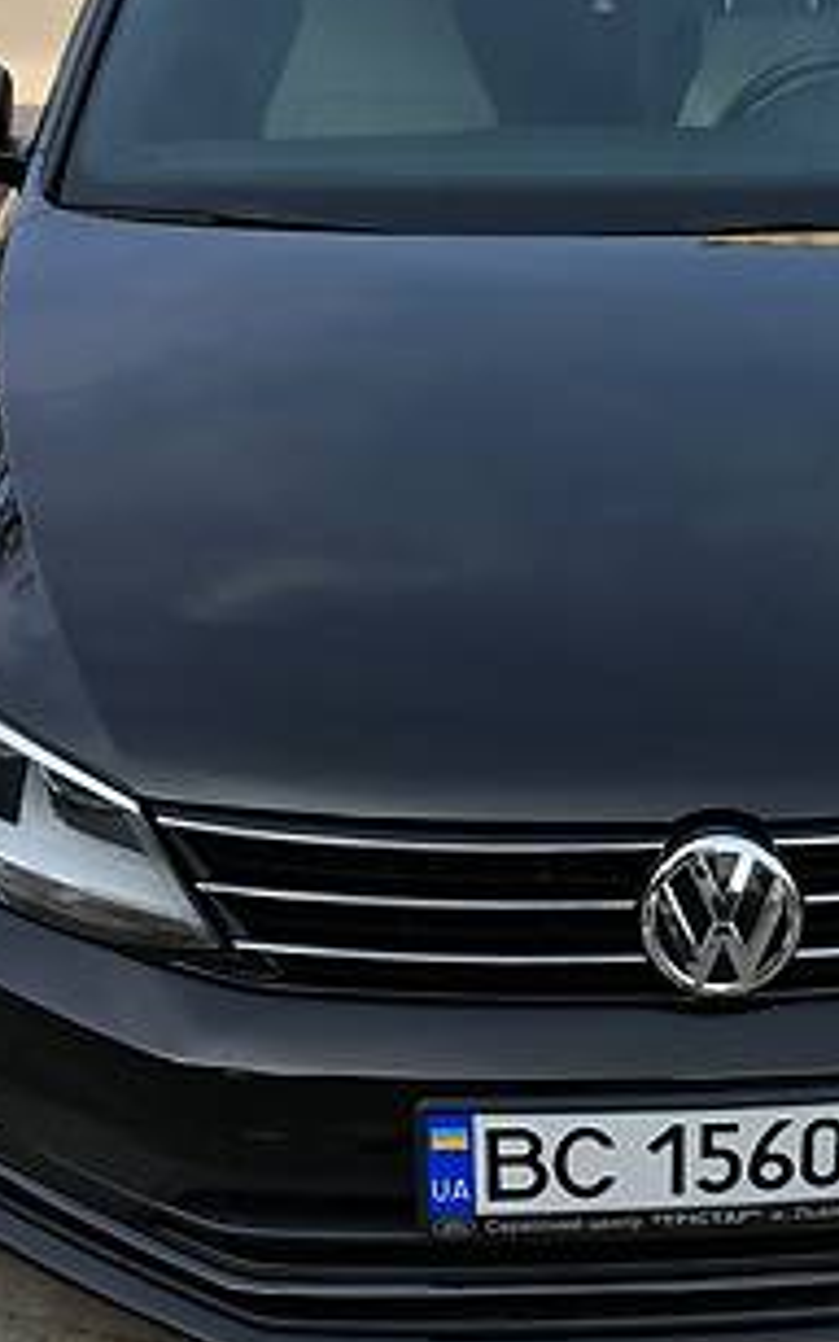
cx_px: 677
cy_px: 717
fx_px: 2194
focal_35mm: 60
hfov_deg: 21.4
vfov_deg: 34.0
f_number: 2.2
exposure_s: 1/475
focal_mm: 4.2
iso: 25
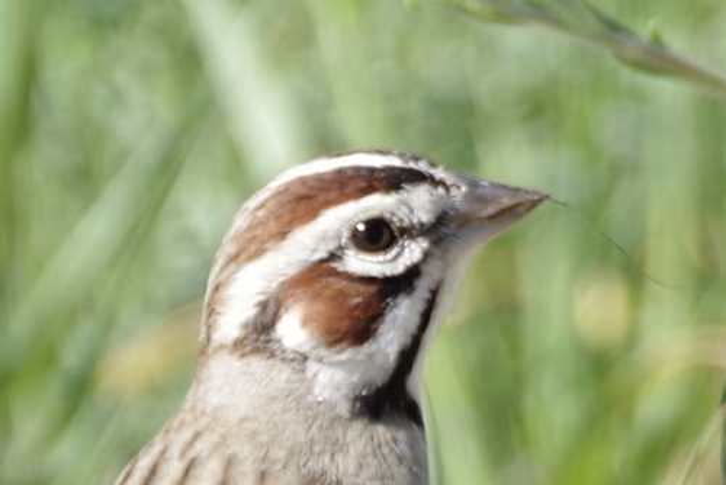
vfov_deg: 3.1
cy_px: 242
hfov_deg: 4.6
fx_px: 9080
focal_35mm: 450
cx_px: 363
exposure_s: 1/350
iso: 200
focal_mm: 300
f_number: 16
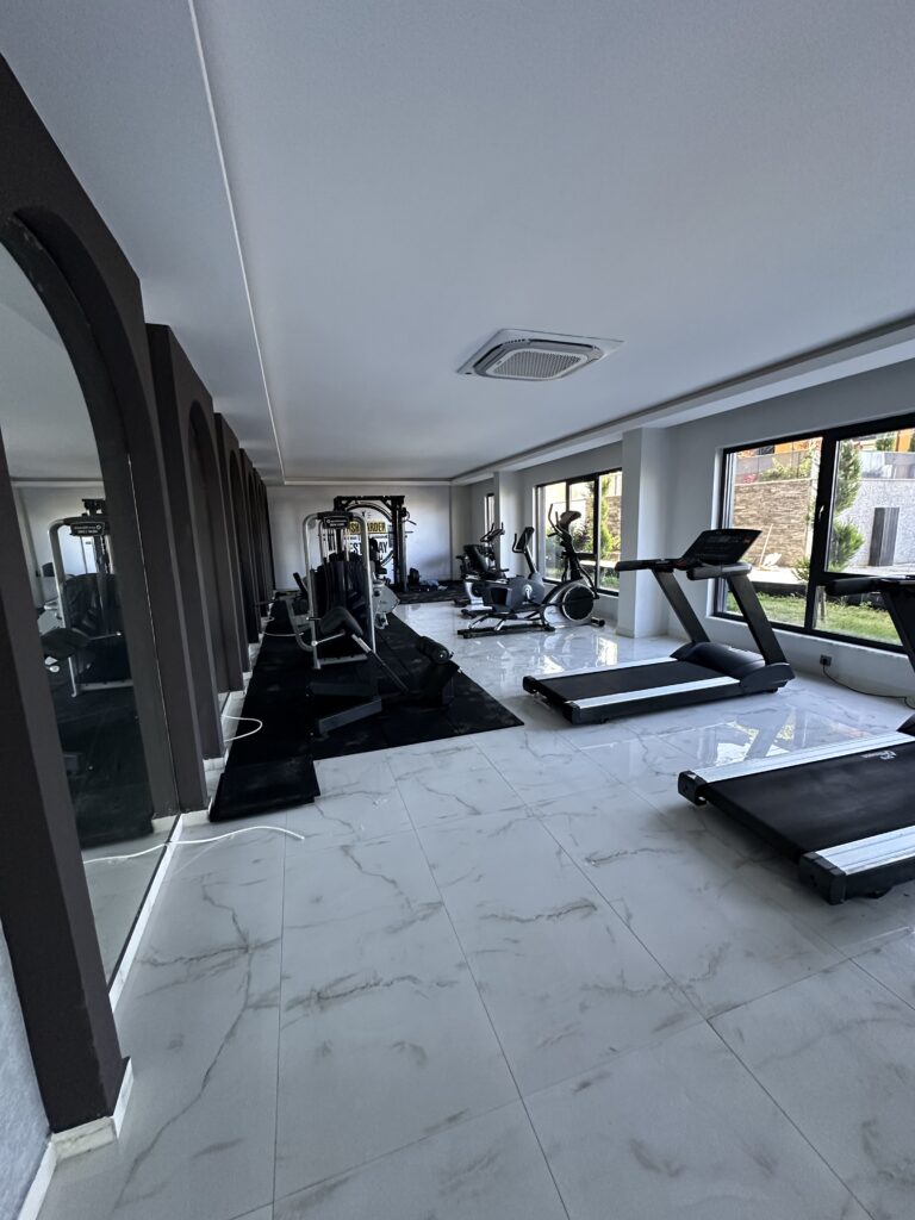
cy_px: 610
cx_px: 458
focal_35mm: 14
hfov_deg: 85.7
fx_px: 493
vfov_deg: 102.1
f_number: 2.2
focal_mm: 2.22
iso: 320
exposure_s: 1/91
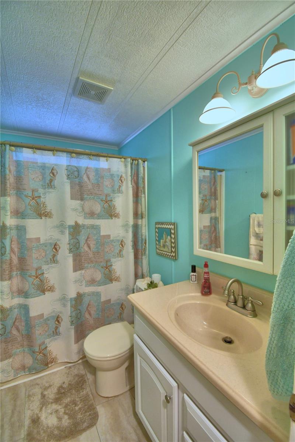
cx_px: 148
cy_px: 221
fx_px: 184
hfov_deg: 77.3
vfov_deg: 100.4
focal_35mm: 15
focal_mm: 10
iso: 800
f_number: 4.5
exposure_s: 1/30
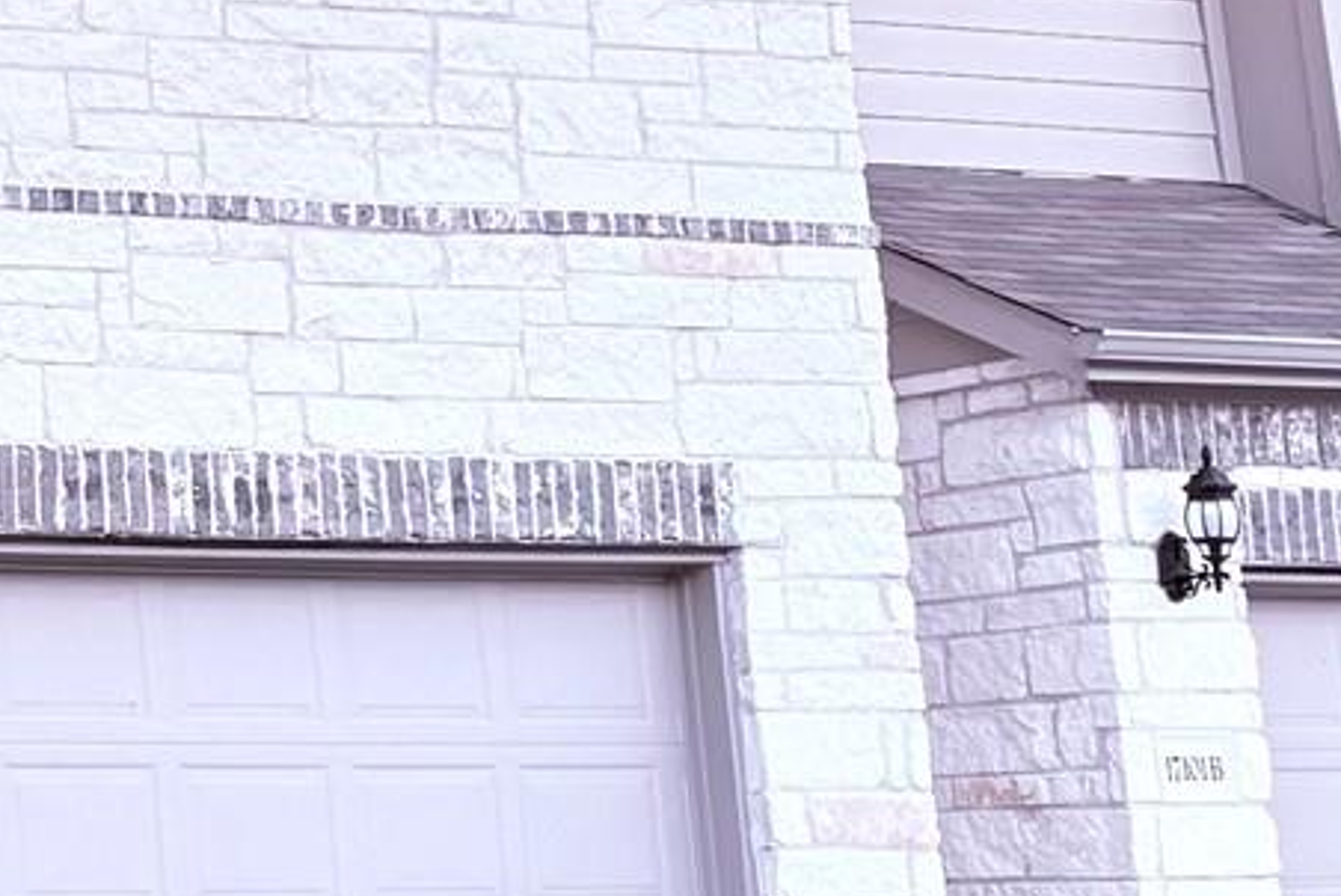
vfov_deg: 12.0
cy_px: 59
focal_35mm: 113
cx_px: -1047
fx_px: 4212
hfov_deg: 15.6
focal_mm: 6.76
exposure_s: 1/476
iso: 100
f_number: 1.78
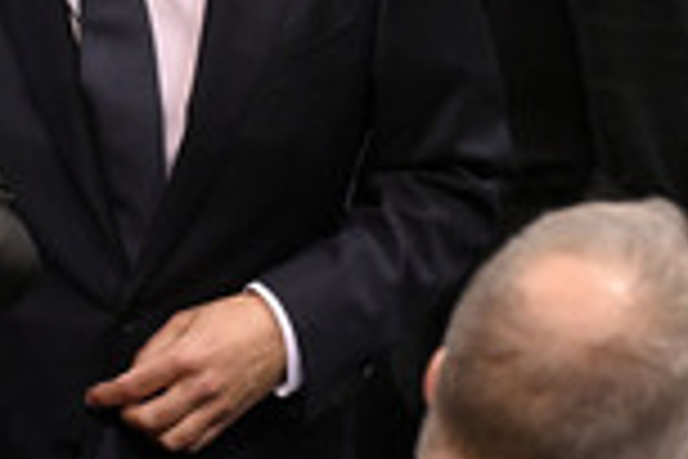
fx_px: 13510
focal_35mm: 707
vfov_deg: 1.9
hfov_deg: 2.9
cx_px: 326
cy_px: 50
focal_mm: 240
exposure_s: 1/320
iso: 10000
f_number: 5.6
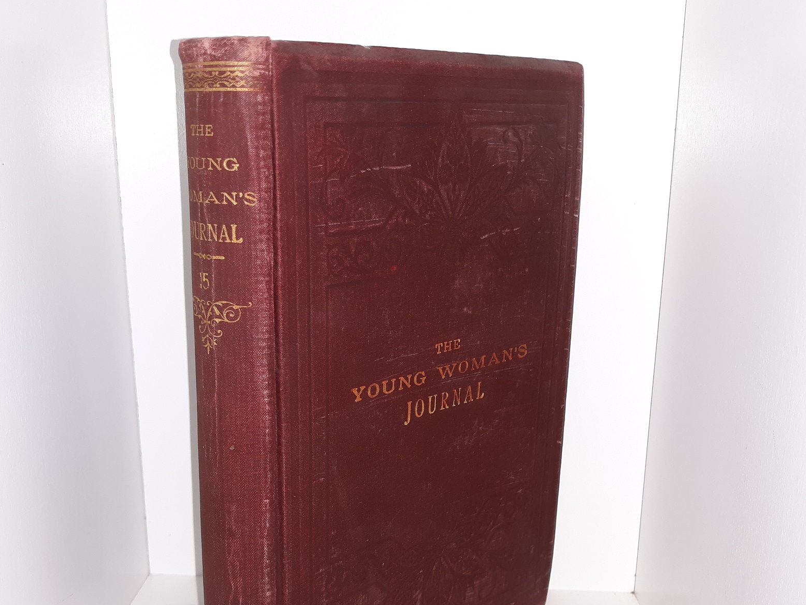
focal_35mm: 37
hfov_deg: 50.1
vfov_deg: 38.3
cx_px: 377
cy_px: 390
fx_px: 861
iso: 40
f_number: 1.7
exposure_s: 1/60
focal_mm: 3.7
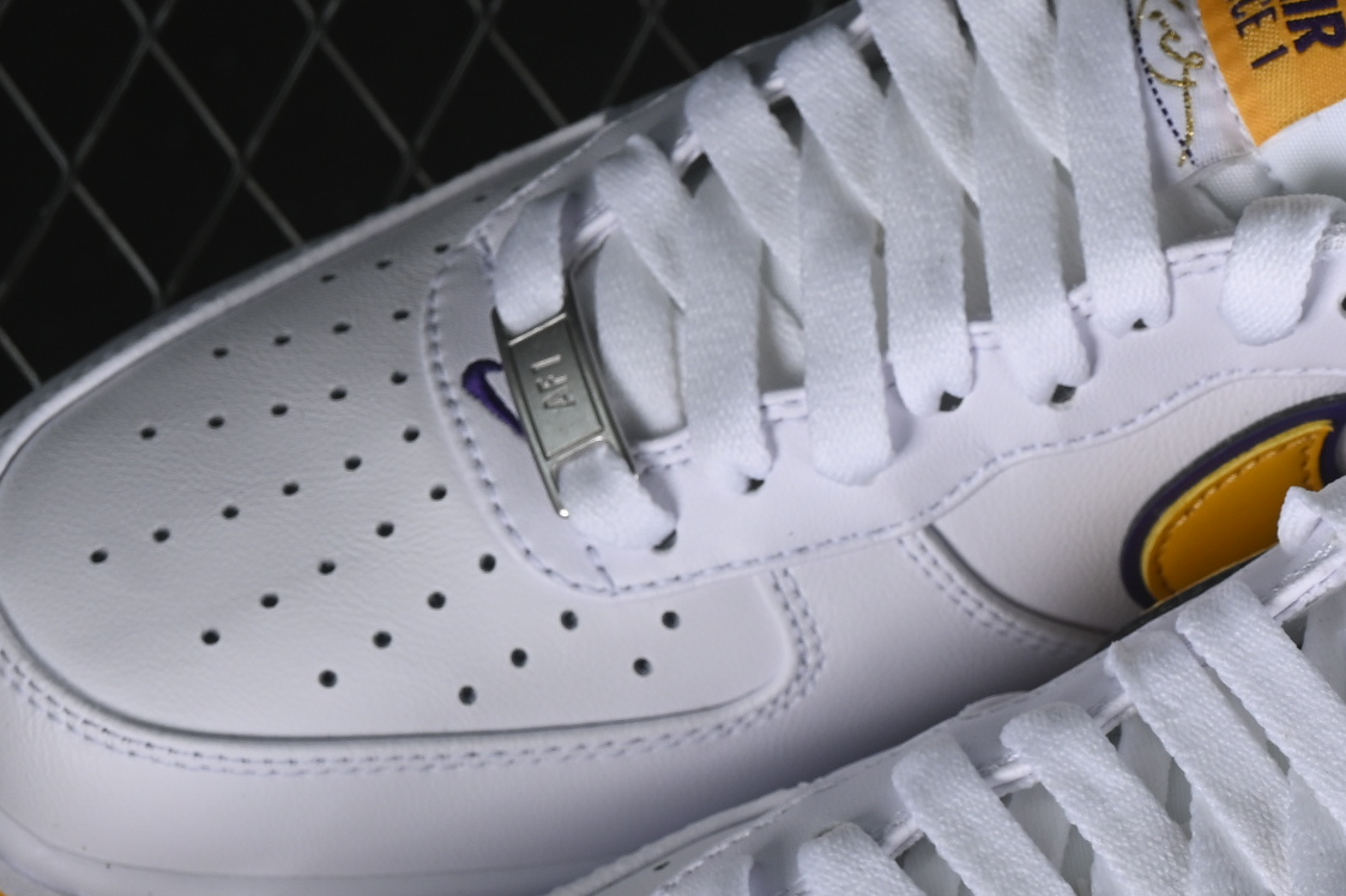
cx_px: 1206
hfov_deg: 11.0
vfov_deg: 7.4
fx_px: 6952
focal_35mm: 186
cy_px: 704
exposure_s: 1/80
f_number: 8
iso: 160
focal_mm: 50
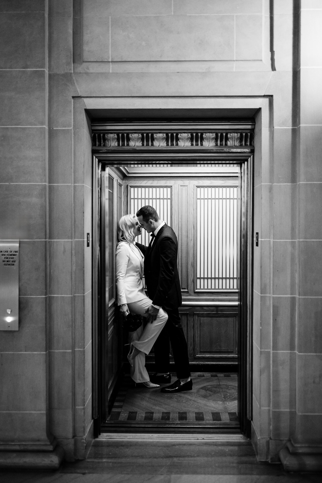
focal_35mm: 35
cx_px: 161
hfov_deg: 37.9
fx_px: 470
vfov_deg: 54.4
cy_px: 242
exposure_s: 1/200
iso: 3200
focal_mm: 35
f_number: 2
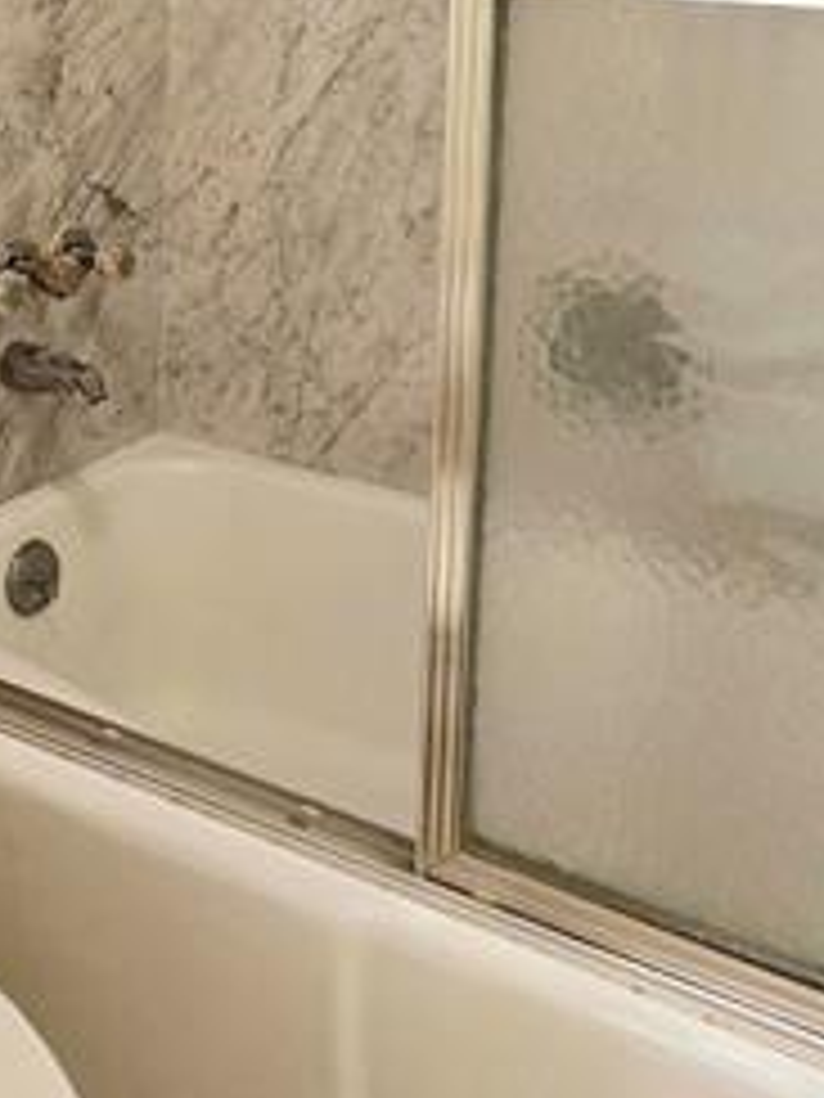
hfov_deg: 34.8
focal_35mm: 41
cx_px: 266
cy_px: 94
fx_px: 1301
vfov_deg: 41.8
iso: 500
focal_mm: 2.2
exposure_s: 1/60.2
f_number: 2.2
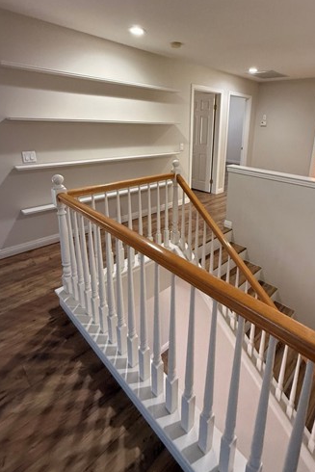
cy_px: 189
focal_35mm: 19
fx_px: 249
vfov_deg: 85.8
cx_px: 197
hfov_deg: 63.6
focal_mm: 2.22
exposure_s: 1/99
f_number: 2.2
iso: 320
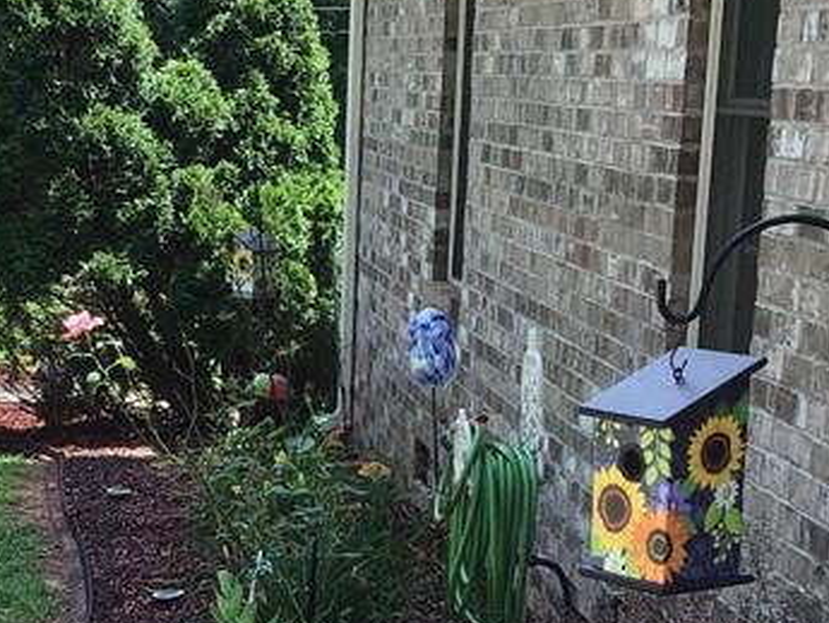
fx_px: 2204
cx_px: 255
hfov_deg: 21.2
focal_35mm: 92
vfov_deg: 15.8
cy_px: 618
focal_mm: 3.3
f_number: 2.4
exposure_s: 1/356
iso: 25
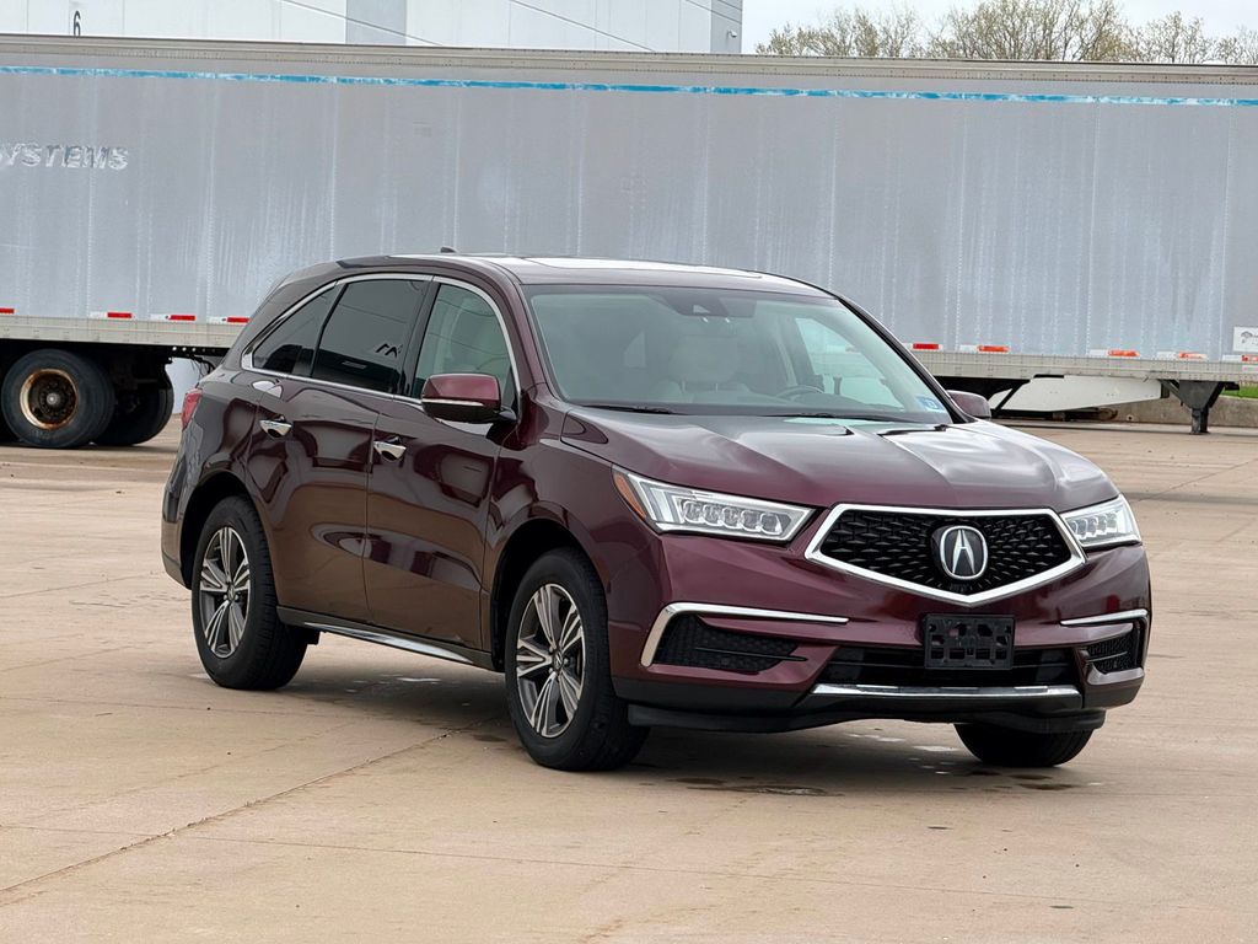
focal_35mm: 120
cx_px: 629
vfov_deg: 12.3
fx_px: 4361
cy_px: 472
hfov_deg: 16.4
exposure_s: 1/627
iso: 64
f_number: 2.8
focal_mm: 15.66
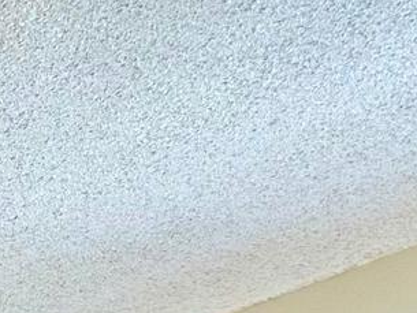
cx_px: -707
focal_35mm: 161
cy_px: 1048
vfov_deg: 7.6
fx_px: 1940
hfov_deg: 10.1
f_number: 1.78
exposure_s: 1/120
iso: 100
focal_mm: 6.86
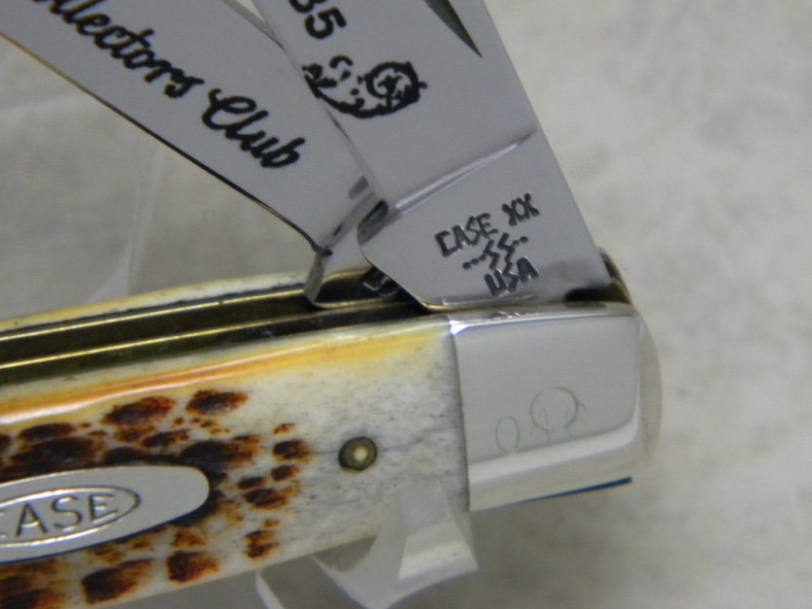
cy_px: 276
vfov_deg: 6.8
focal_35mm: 219
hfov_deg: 9.0
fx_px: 5137
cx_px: 479
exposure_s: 1/22
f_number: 5.2
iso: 400
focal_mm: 33.1
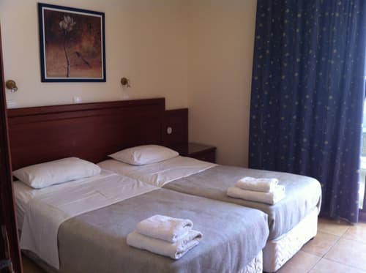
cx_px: 183
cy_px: 136
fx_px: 369
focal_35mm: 35
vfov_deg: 40.6
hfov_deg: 52.7
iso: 100
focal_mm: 3.85
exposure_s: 1/40
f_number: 2.8
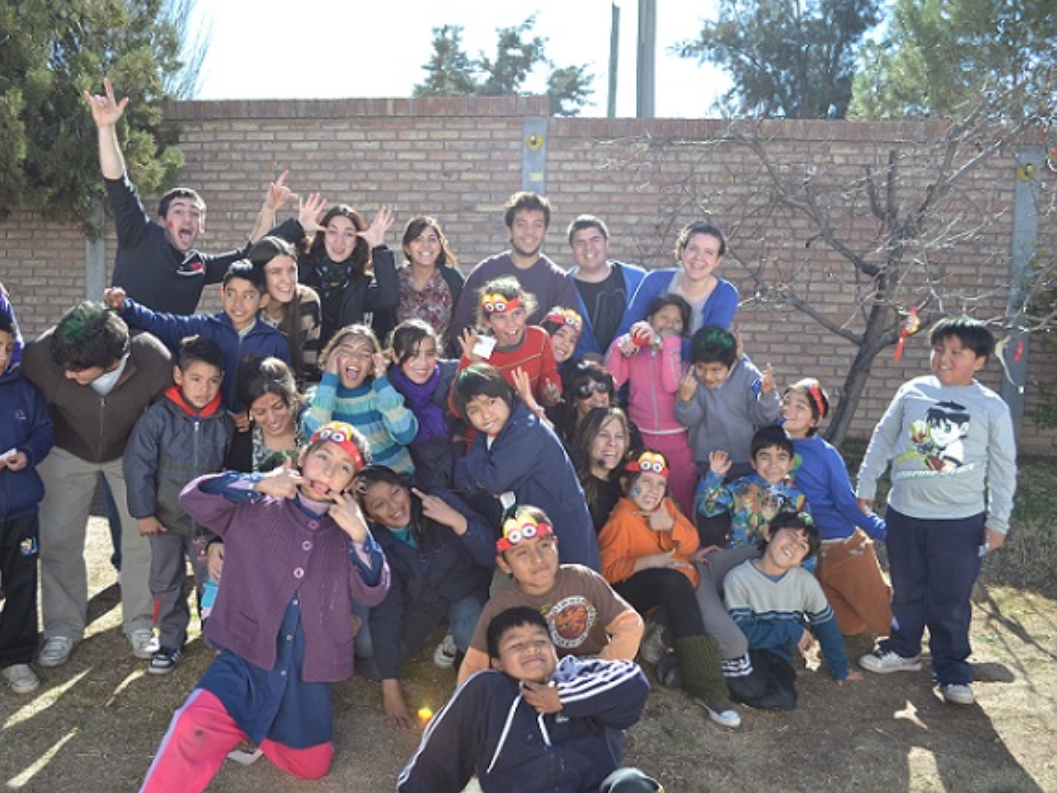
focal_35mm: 33
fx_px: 1008
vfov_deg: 42.9
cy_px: 400
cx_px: 467
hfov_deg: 55.2
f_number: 4.5
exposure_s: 1/1000
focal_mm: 20
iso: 400
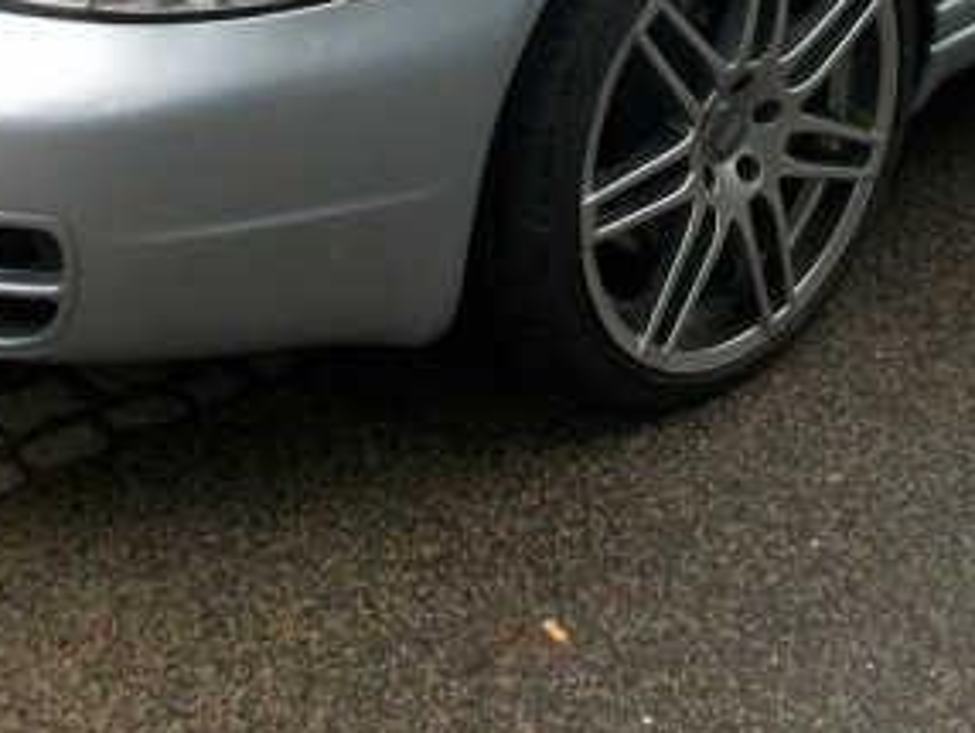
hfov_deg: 20.6
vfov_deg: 15.1
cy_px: -136
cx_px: 658
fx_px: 2678
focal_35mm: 95
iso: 80
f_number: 2.9
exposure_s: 1/157
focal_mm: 5.7
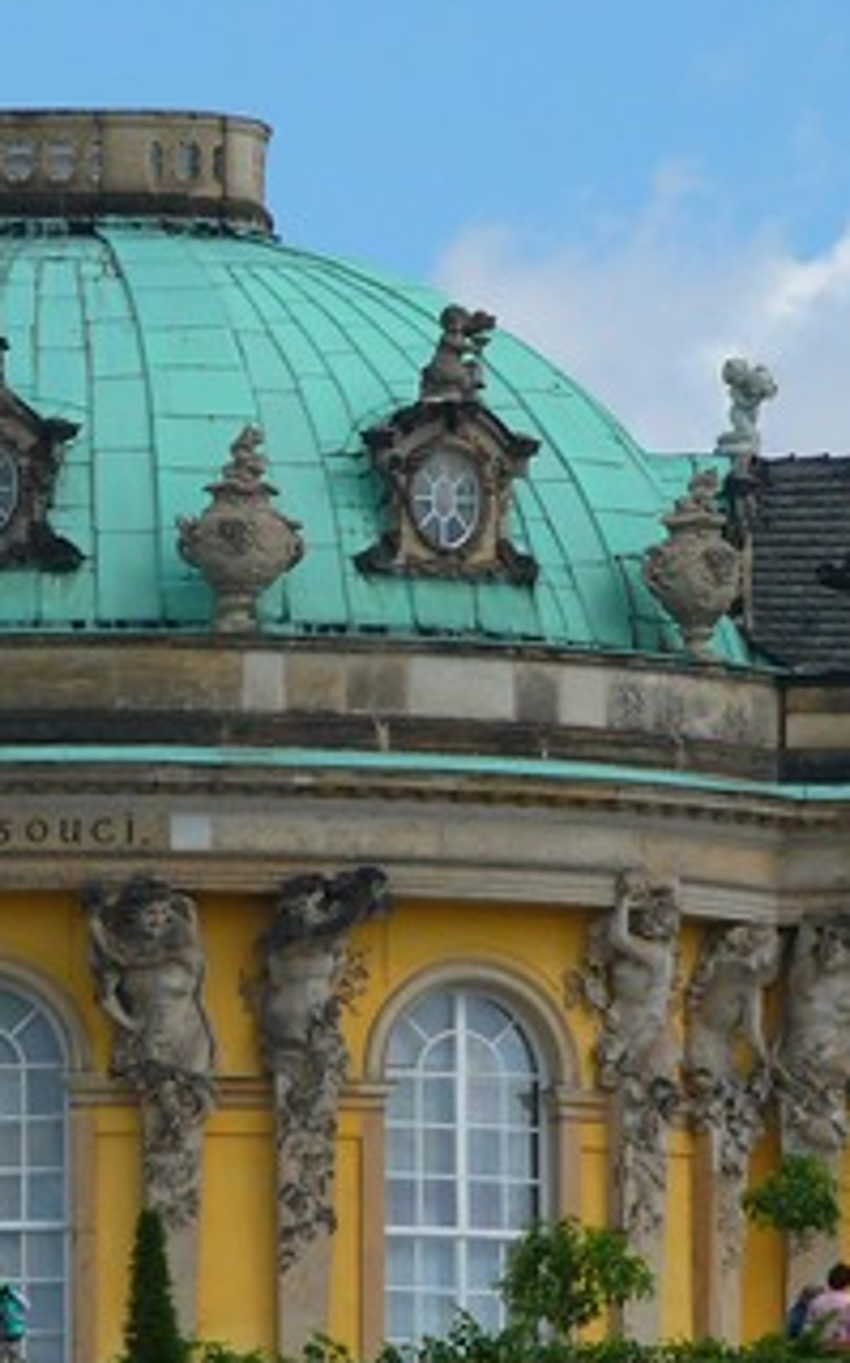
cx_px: -38
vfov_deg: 3.5
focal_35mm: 608
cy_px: 487
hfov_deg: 2.2
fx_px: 22566
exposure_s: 1/250
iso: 100
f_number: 4.5
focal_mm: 51.6
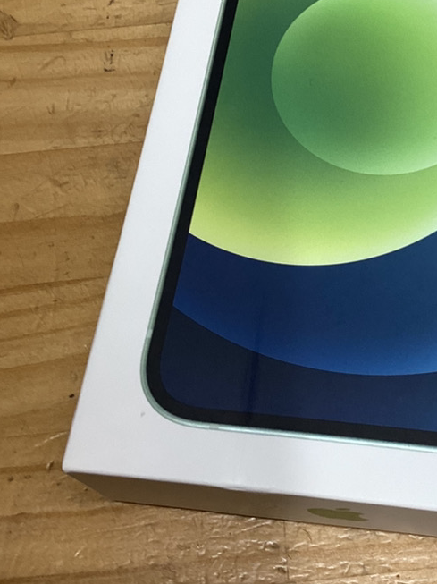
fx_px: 960
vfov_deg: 33.6
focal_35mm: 57
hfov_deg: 25.0
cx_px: 383
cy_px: 203
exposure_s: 1/60
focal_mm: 3.3
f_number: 2.4
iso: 50
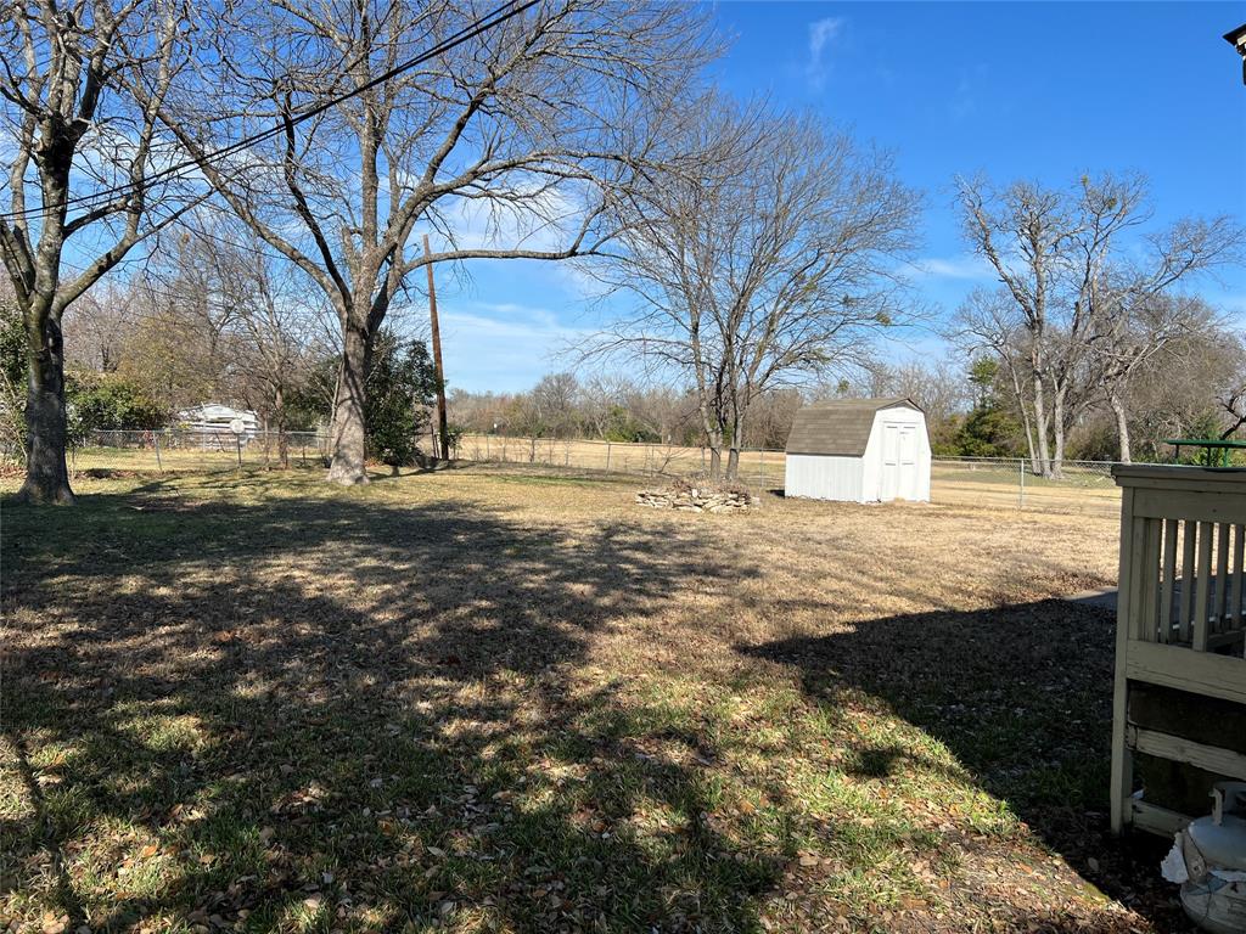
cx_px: 623
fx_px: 936
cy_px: 467
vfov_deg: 53.1
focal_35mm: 26
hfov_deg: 67.3
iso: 50
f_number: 1.5
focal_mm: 5.7
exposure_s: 1/3968
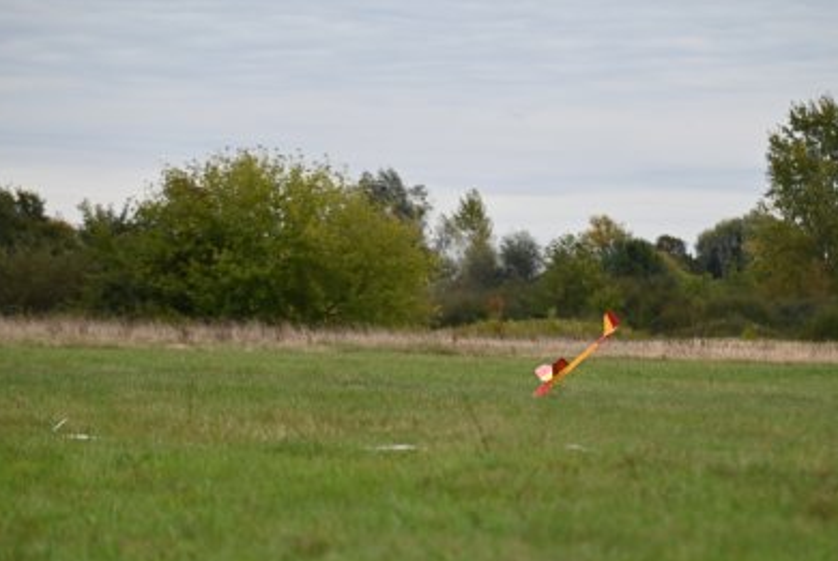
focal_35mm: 293
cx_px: 480
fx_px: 6828
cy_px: 353
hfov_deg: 7.0
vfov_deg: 4.7
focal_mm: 230
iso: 640
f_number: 5.6
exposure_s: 1/1250
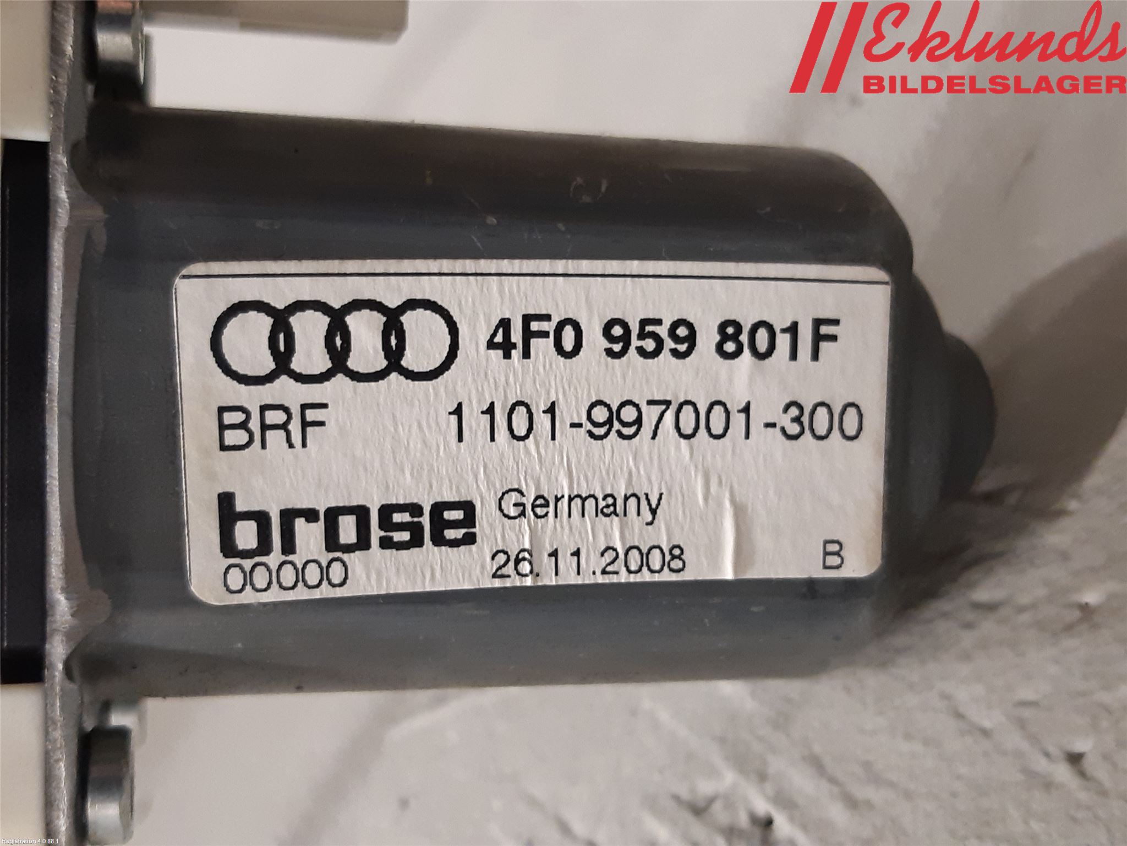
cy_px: 423
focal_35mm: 26
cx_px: 564
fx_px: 846
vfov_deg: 53.1
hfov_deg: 67.3
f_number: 1.7
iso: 200
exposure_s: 1/33
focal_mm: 3.93
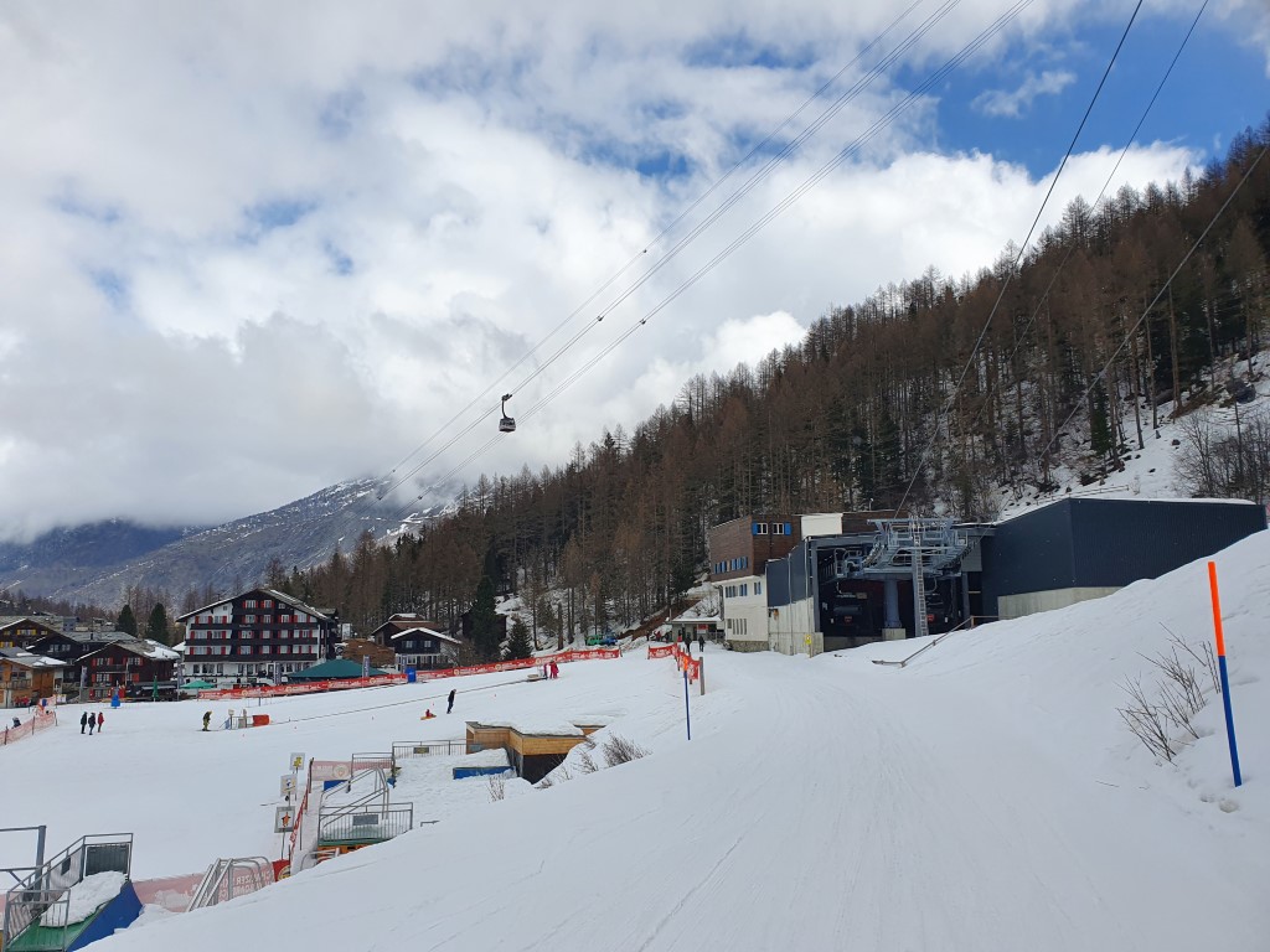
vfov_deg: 53.1
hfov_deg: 67.3
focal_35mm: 26
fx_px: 954
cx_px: 635
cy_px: 476
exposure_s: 1/2184
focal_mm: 4.32
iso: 50
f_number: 2.4
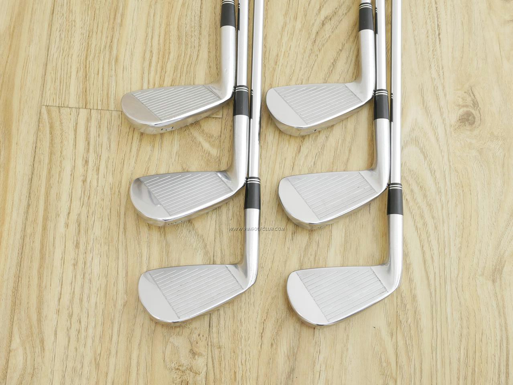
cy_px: 192
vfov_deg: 29.1
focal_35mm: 50
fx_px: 741
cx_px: 256
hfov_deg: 38.2
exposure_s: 1/30
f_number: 4.5
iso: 1600
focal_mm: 25
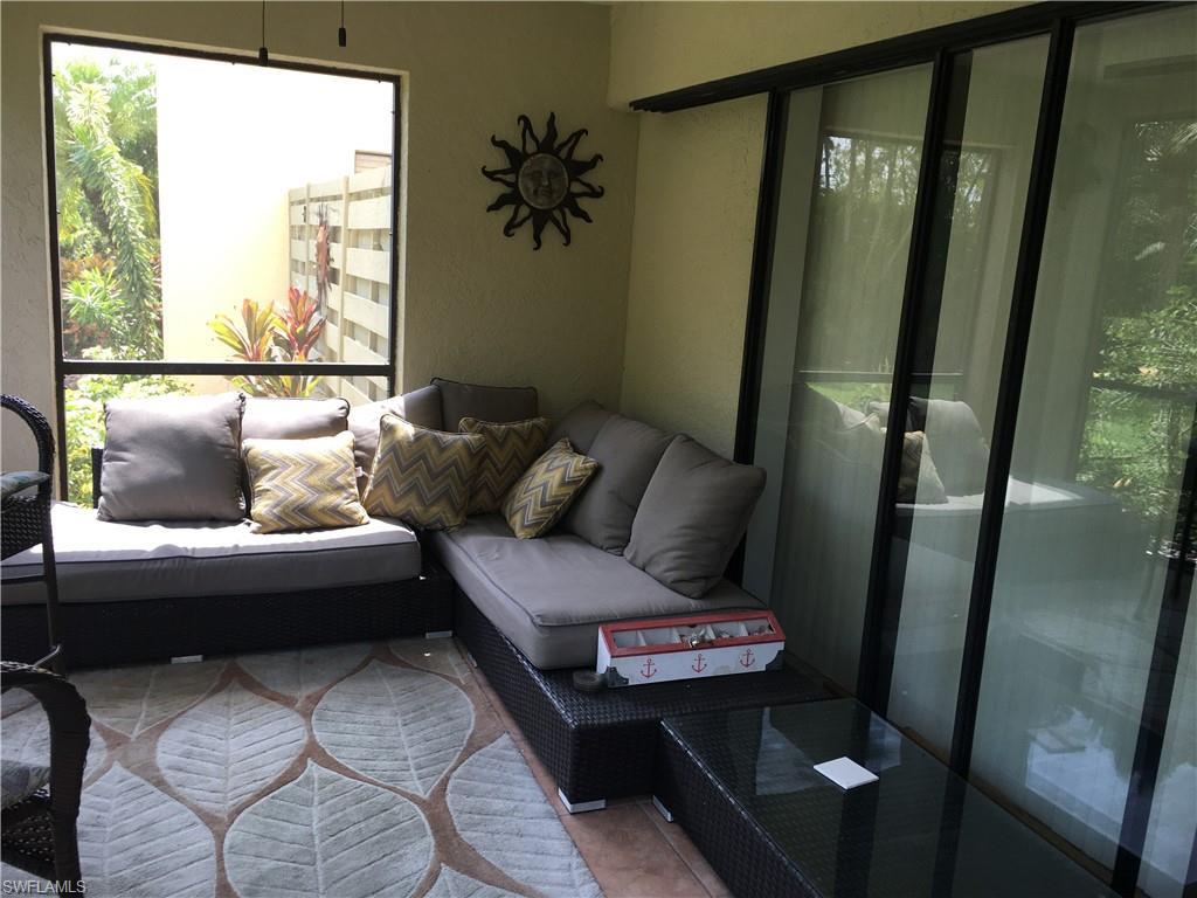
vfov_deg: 48.2
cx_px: 598
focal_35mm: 29
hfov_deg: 61.7
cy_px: 449
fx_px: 1003
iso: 25
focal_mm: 4.15
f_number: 2.2
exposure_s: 1/120
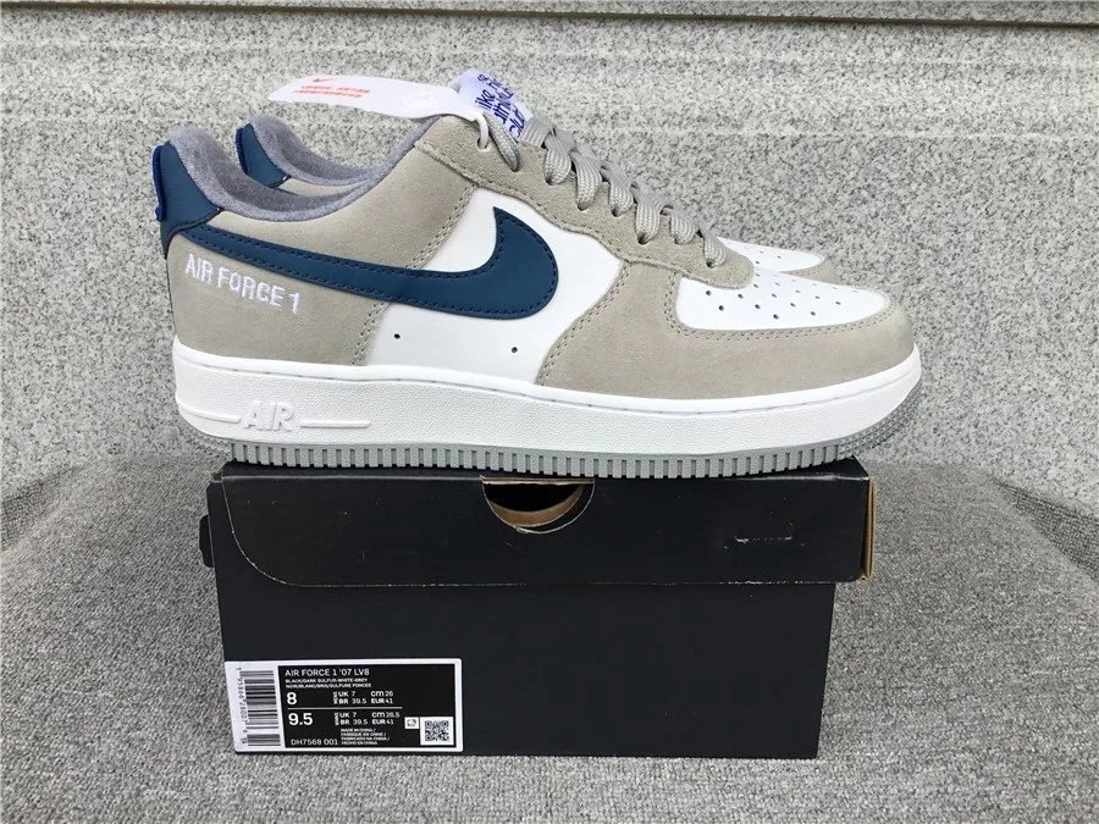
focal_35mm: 31
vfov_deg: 45.4
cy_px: 412
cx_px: 550
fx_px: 984
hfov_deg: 58.4
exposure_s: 1/233
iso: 25
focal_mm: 3.3
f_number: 2.4
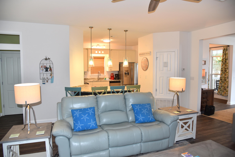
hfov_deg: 73.7
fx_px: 157
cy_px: 78
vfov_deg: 53.2
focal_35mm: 24
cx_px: 118
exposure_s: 1/80
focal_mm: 24
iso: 800
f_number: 4.5
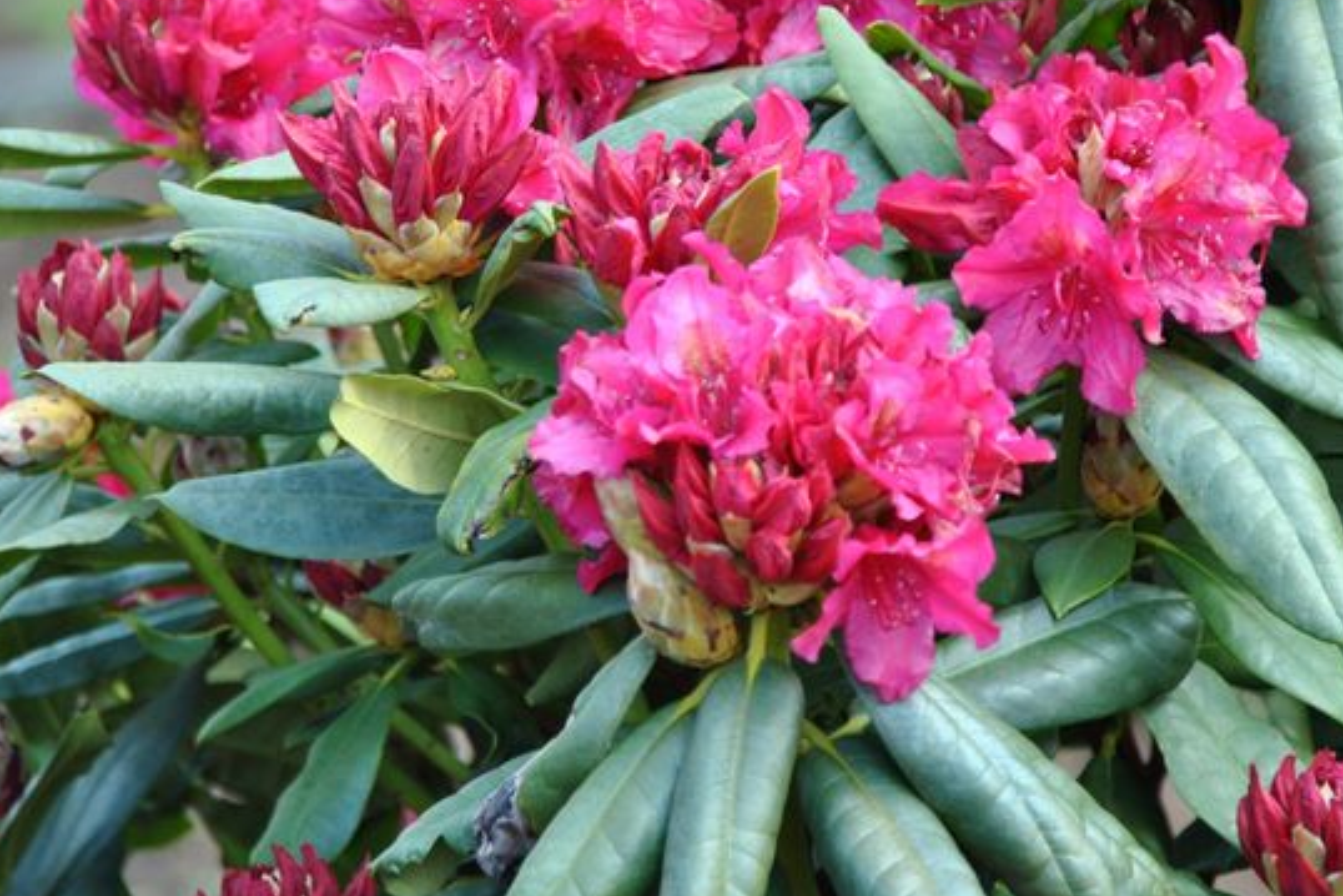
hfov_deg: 5.0
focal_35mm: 413
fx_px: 15410
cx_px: 701
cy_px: 418
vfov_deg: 3.3
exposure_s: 1/80
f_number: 6.3
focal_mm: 200
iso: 100
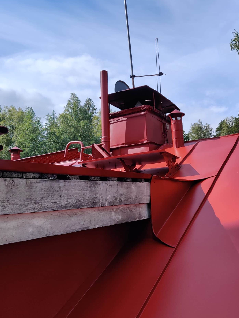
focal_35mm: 37
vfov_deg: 50.1
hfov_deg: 38.4
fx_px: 341
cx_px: 148
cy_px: 159
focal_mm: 4.75
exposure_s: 1/2797
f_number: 1.75
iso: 125
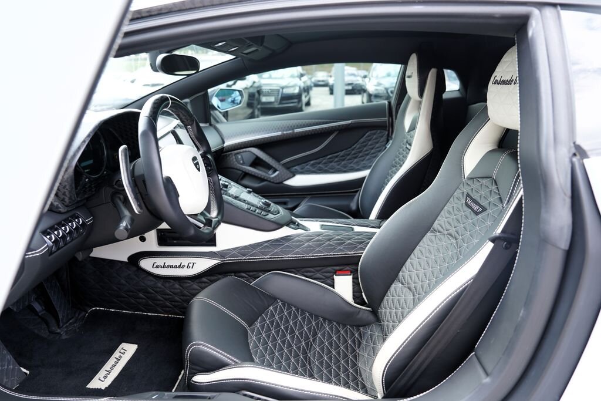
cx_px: 300
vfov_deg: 53.1
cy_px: 200
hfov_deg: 73.7
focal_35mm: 24
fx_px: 401
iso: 160
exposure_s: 1/60
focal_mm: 24
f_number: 4
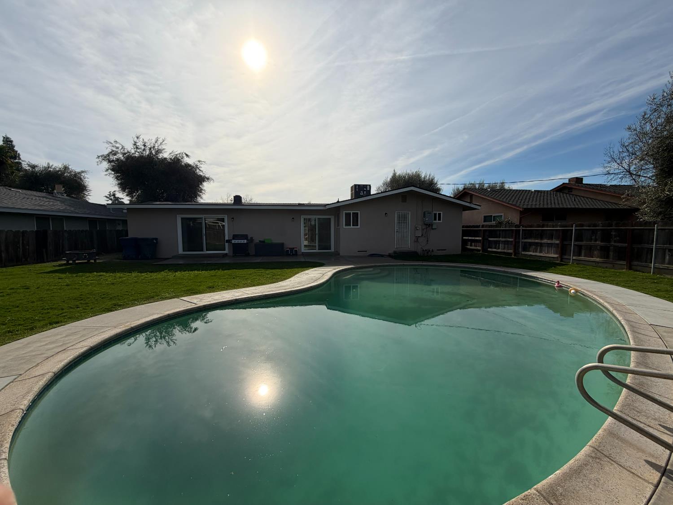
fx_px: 272
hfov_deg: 102.1
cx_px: 336
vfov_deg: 85.7
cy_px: 252
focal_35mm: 14
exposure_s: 1/2092
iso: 20
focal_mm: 2.22
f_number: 2.2
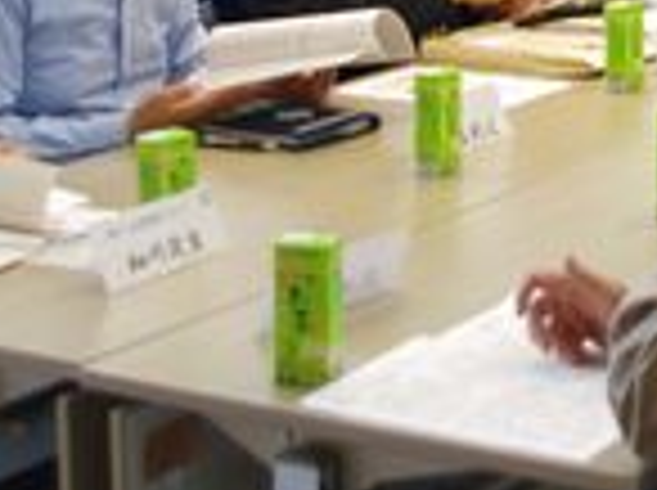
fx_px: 2160
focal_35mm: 114
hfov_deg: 16.8
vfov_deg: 12.6
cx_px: 716
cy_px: -137
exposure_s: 1/40
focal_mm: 18
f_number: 3.5
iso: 800
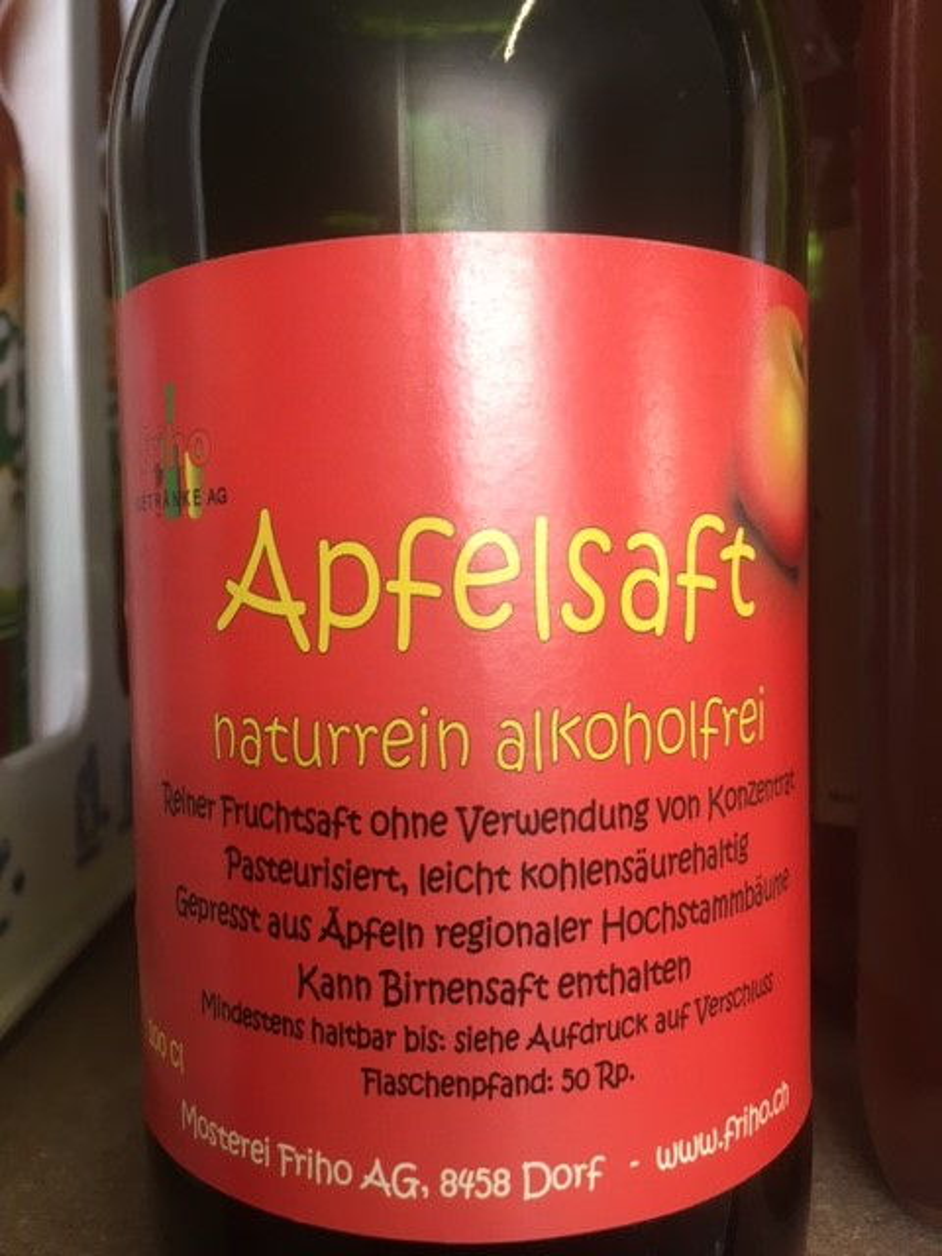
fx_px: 1052
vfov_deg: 61.7
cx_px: 471
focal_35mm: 29
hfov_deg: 48.2
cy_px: 628
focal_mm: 4.15
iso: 100
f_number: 2.2
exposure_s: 1/33
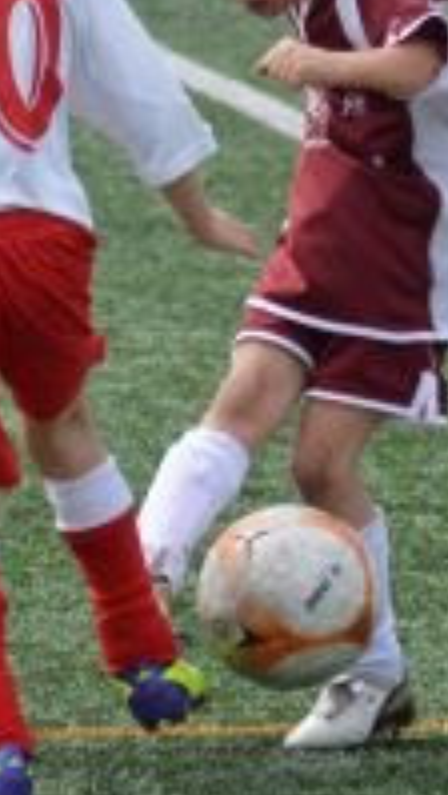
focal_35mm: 531
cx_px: 348
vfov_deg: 4.1
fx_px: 11209
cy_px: 110
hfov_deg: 2.3
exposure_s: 1/1250
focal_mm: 112
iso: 400
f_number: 5.3
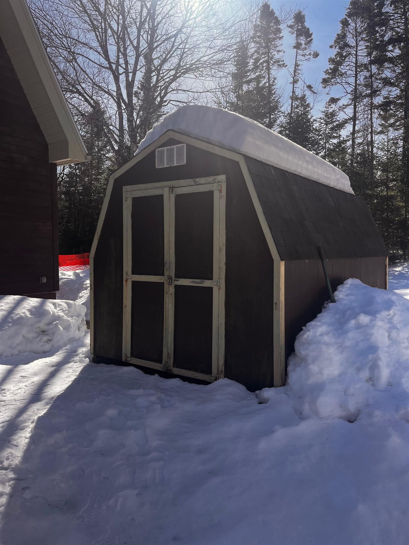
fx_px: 410
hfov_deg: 53.1
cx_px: 204
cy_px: 272
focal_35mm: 26
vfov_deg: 67.3
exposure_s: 1/2268
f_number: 1.6
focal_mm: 5.1
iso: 50
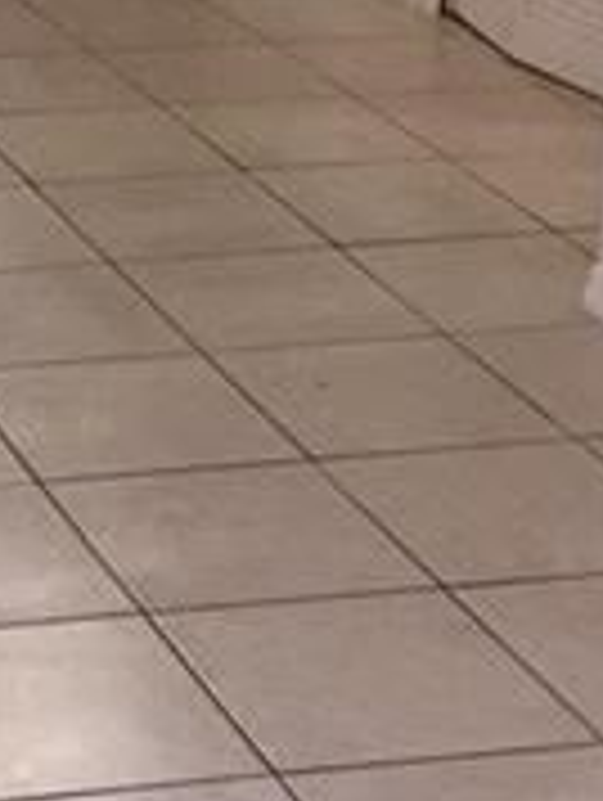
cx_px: -315
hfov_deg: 11.4
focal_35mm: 125
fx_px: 2896
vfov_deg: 15.4
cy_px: -14
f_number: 2.2
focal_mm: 4.15
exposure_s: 1/33
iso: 160
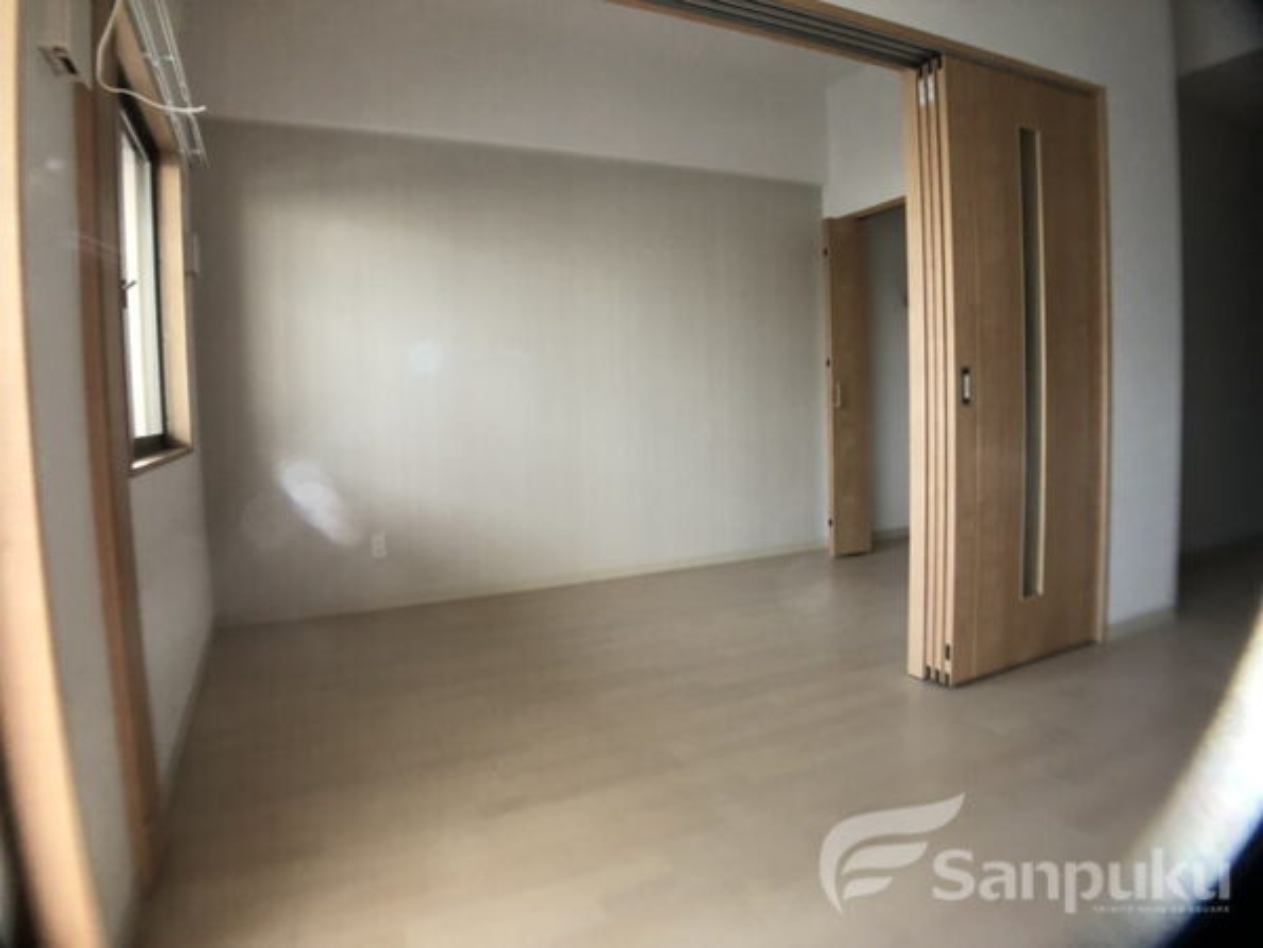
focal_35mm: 28
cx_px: 632
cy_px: 474
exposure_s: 1/16
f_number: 1.8
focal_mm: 3.99
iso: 64
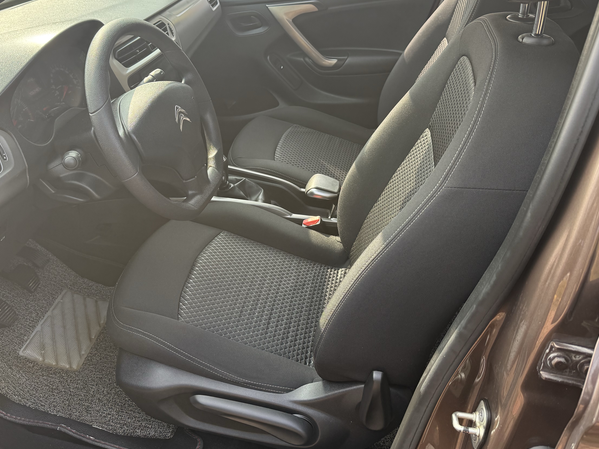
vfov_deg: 45.3
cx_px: 252
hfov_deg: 58.1
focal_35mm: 31
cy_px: 186
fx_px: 536
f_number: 1.78
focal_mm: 6.76
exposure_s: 1/393
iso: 100
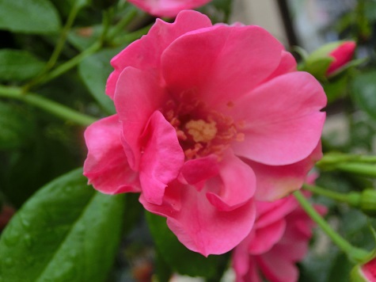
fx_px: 402
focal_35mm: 37
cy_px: 141
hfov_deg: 50.1
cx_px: 188
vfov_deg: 38.6
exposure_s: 1/125
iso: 250
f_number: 4.1
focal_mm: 6.5
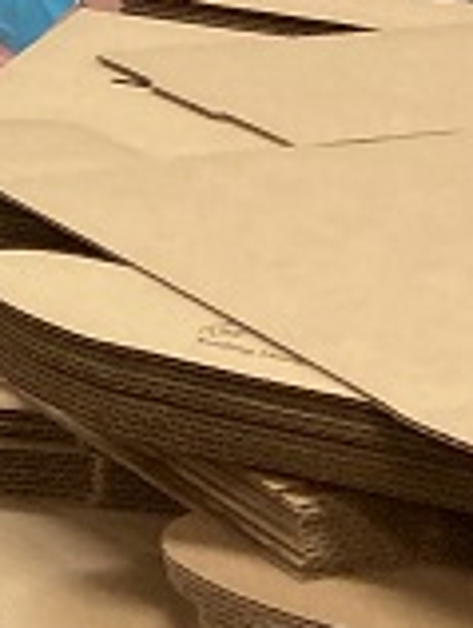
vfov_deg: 12.2
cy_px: -411
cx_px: -715
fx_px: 2744
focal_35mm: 151
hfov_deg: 8.8
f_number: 1.8
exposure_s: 1/60
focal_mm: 3.99
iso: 160
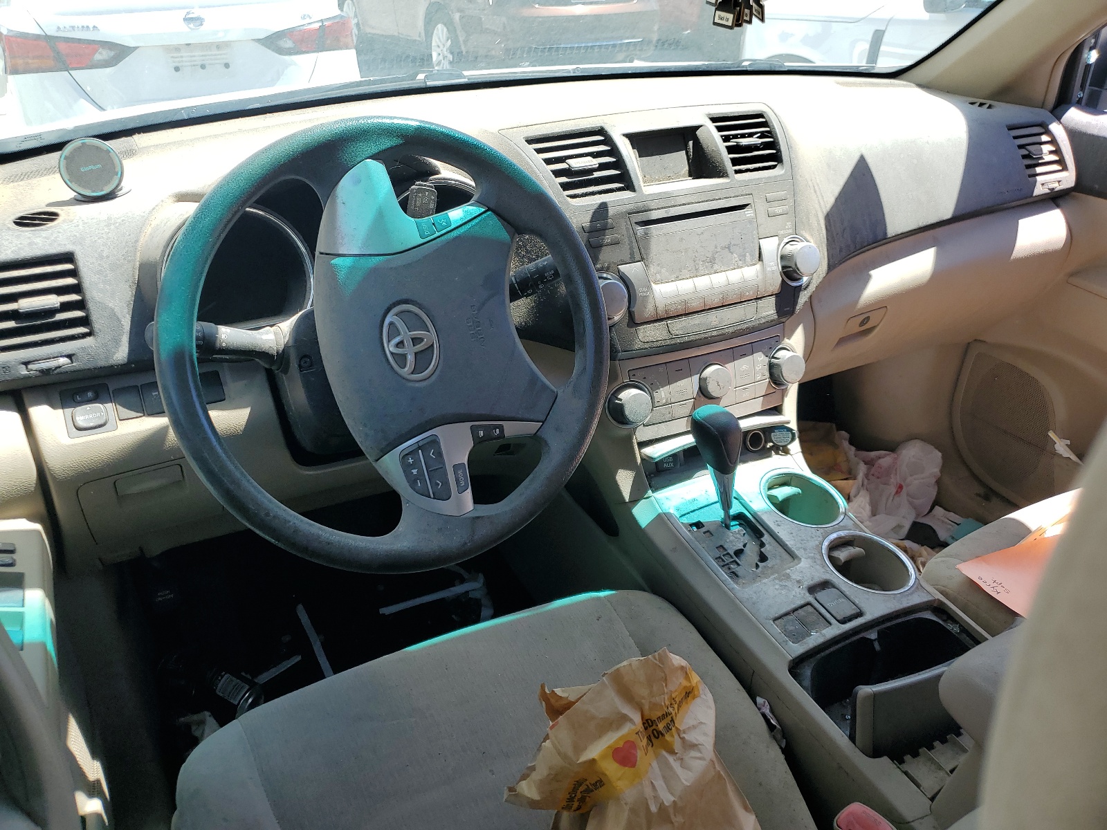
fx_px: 831
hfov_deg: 67.3
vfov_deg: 53.1
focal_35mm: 26
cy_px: 415
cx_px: 554
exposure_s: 1/667
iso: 50
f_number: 1.5
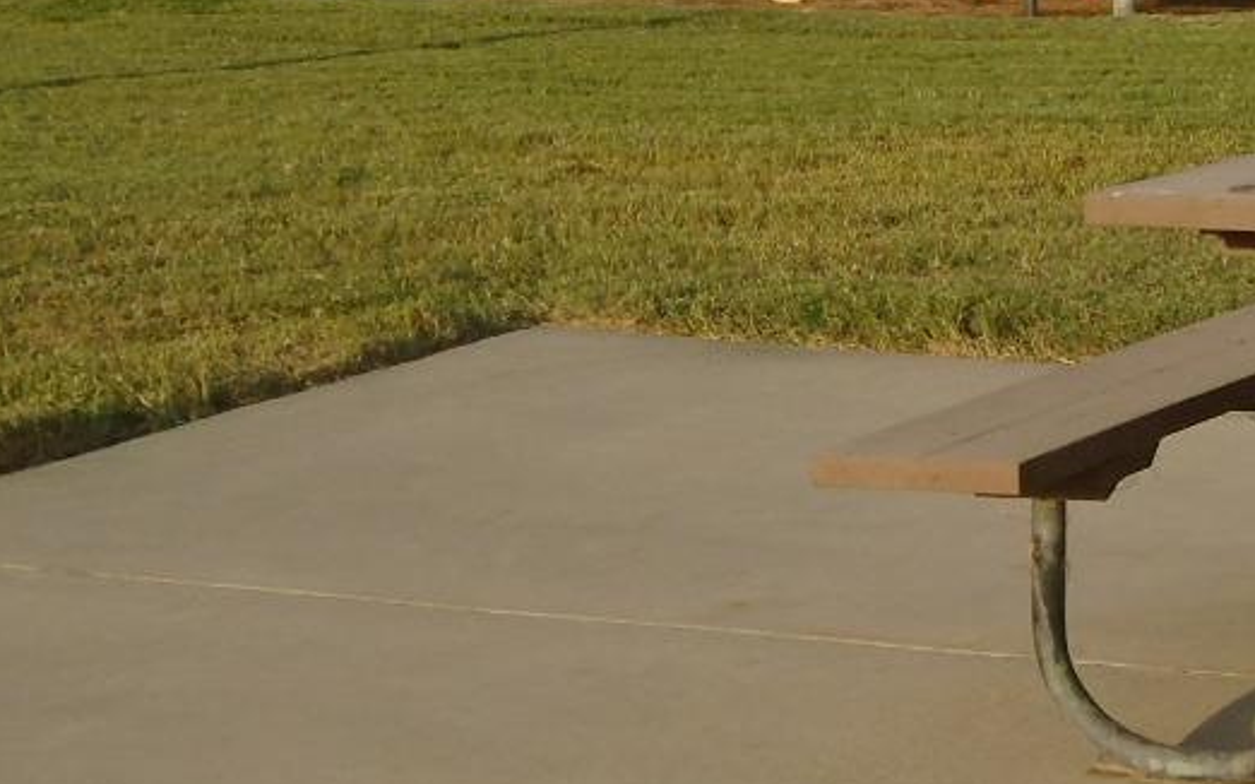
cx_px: 1178
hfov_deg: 16.1
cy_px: 16
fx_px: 4377
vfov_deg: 10.2
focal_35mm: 128
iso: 100
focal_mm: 7.4
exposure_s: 1/500
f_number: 4.1
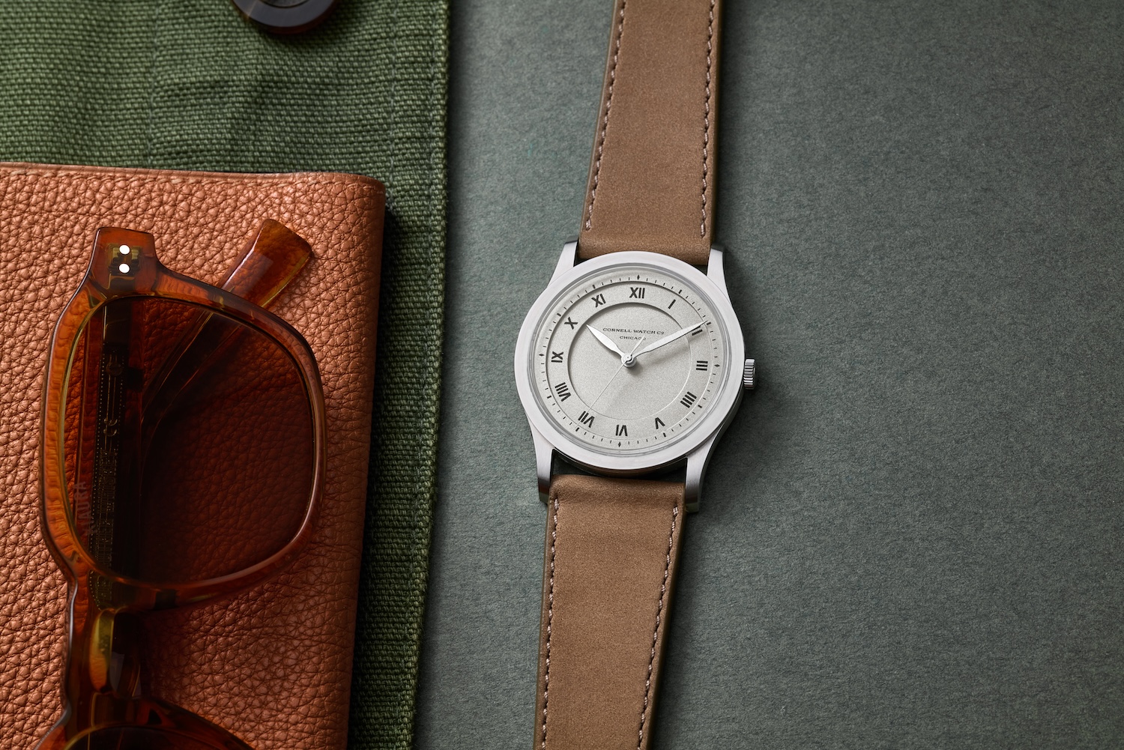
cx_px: 562
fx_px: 3279
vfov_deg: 13.0
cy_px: 375
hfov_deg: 19.5
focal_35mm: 105
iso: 200
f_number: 13
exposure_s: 1/20
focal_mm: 105
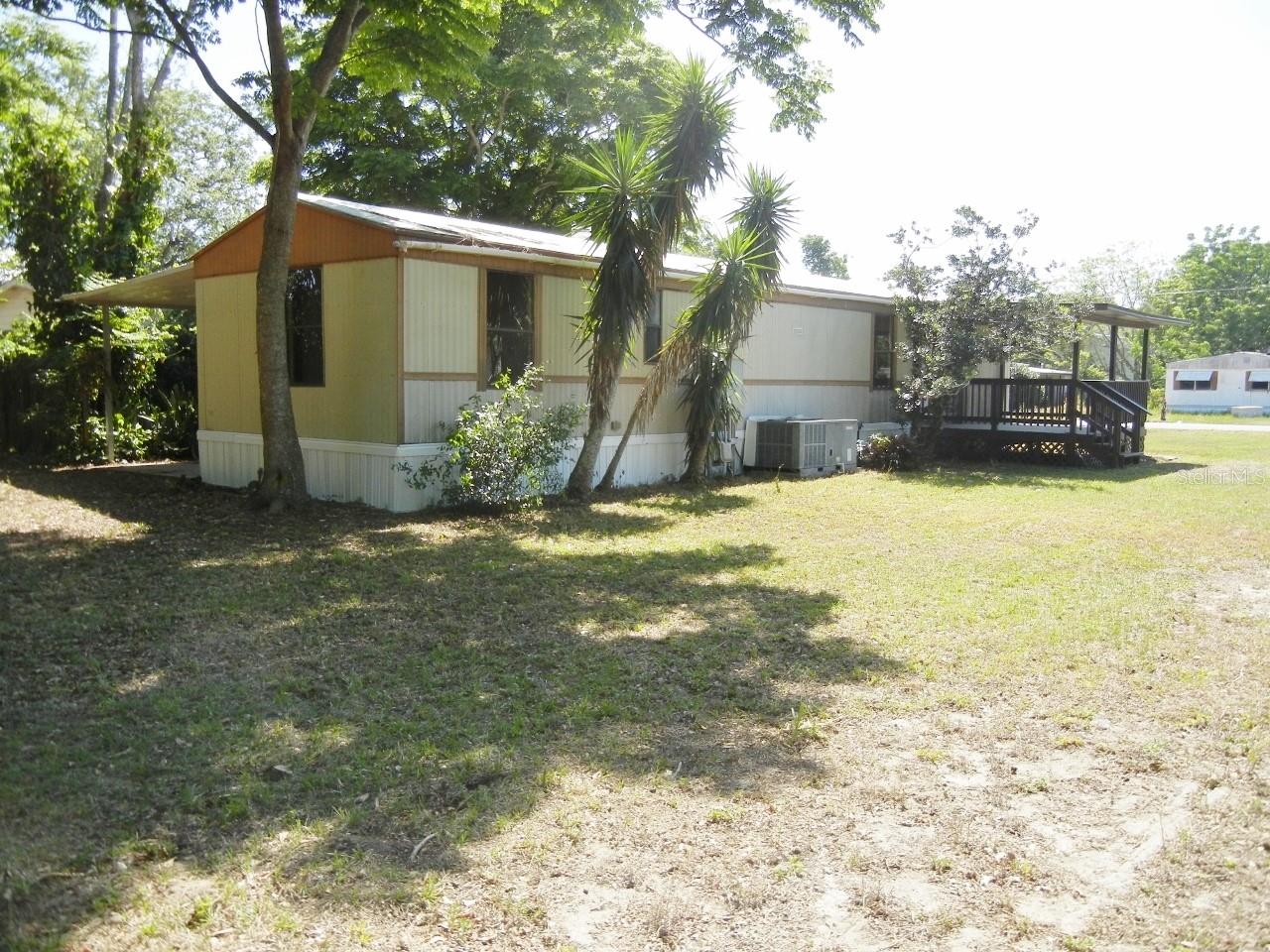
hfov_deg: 60.0
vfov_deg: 46.8
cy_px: 476
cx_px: 635
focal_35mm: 30
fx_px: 1101
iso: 160
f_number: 3.5
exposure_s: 1/714
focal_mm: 5.4
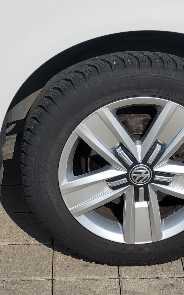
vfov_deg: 19.3
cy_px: 147
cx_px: 132
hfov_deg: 12.1
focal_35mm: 108
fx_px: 867
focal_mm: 7.12
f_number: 2.4
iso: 25
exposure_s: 1/2066
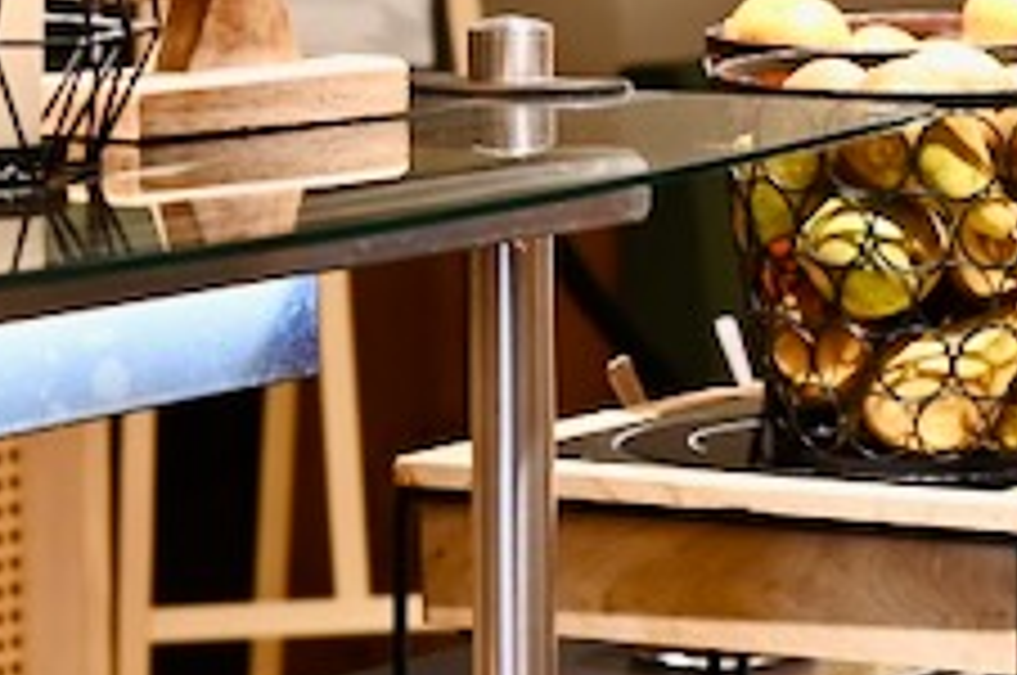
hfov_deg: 9.0
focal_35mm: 229
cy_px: 333
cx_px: 464
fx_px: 6460
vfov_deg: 6.0
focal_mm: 47
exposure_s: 1/50
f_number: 4
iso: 1400
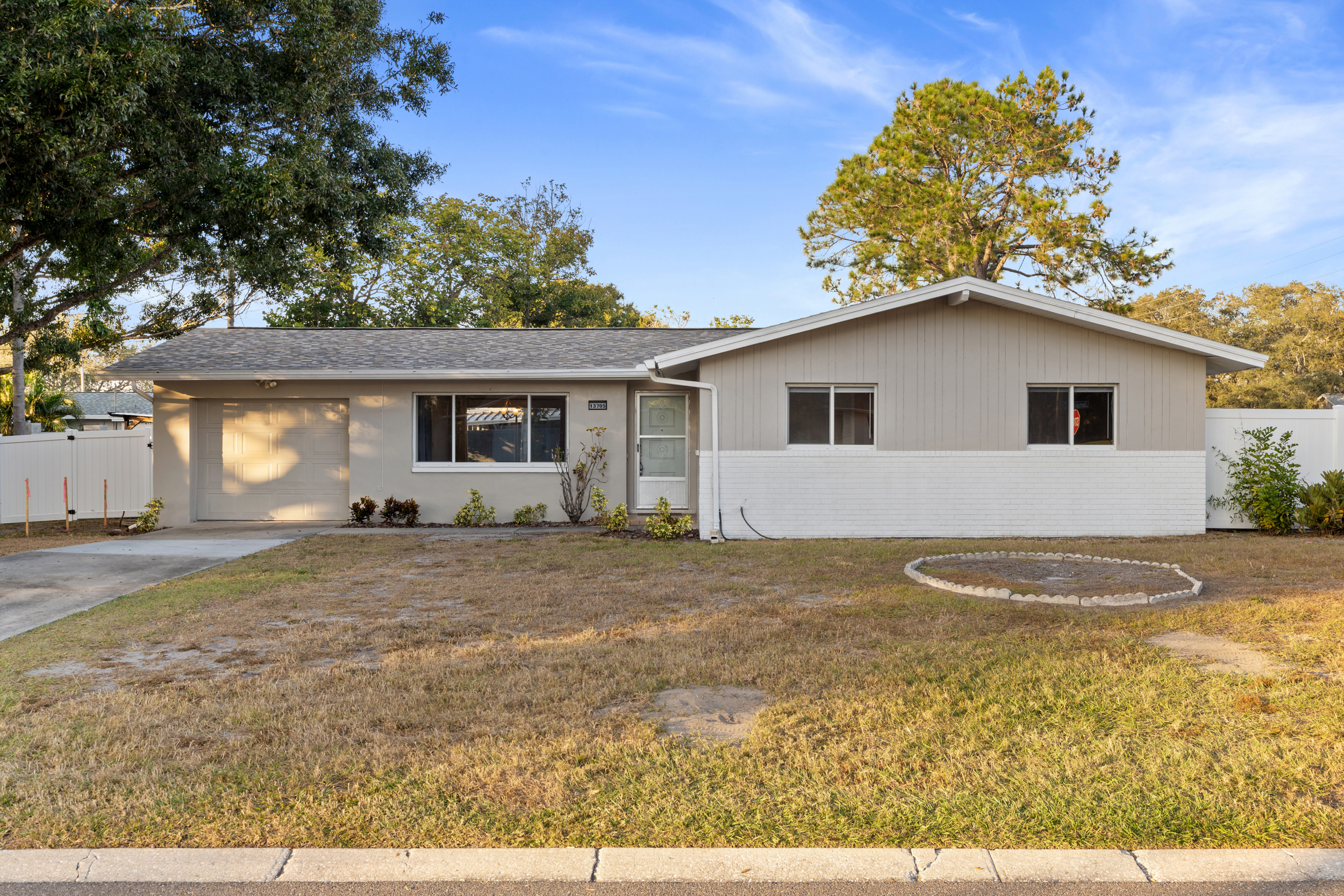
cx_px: 672
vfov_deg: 41.1
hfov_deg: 58.7
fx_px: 1195
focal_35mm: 32
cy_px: 448
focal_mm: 32
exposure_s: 1/13
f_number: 9
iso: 250
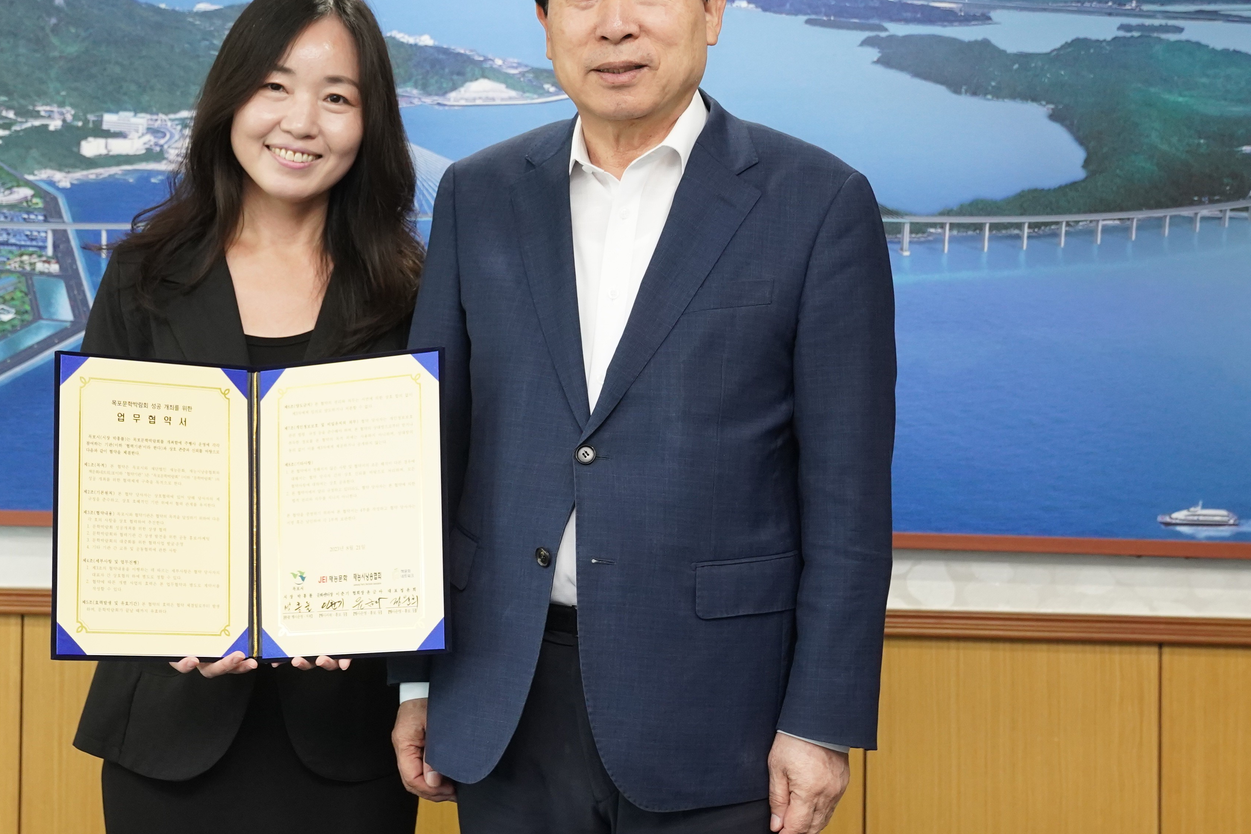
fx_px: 2398
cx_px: 430
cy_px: 270
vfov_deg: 19.7
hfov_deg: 29.1
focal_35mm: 69
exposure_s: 1/160
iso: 2500
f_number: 4
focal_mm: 39
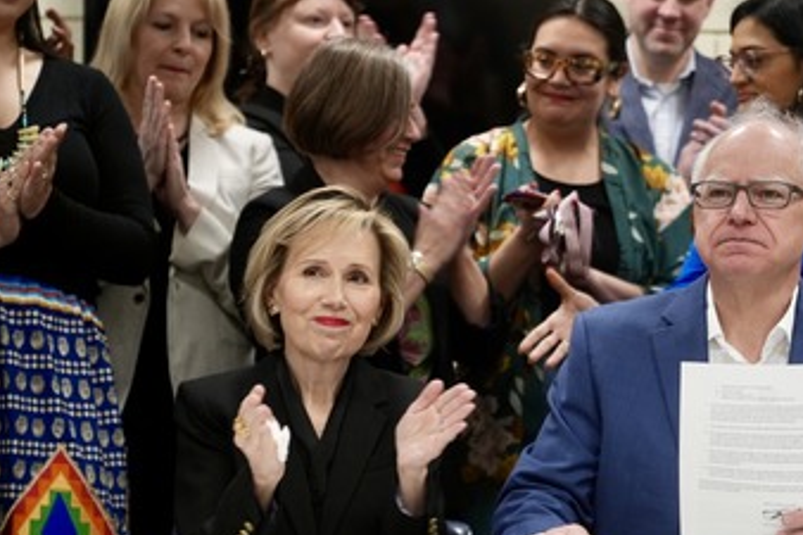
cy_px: 365
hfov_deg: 17.5
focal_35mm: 116
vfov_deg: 11.8
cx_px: 637
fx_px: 2586
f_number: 2.8
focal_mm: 70
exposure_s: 1/200
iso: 2000
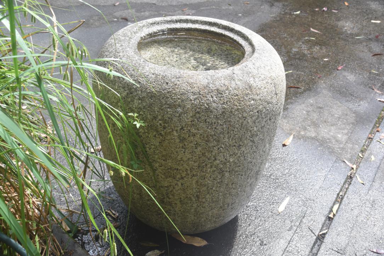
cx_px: 192
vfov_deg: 34.2
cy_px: 128
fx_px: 416
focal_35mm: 39
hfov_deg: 49.5
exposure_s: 1/250
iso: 400
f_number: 8
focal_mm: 26
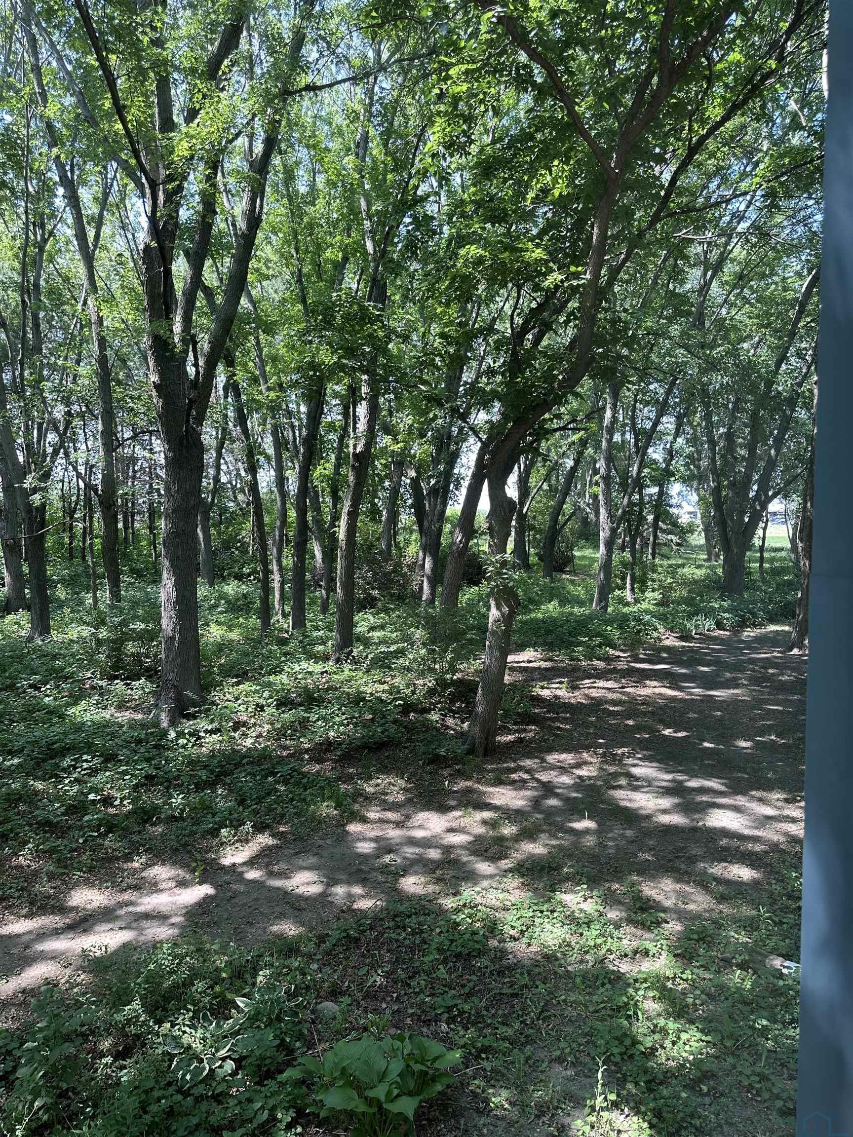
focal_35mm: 24
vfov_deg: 71.6
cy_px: 568
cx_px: 426
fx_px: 789
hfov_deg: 56.8
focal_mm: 6.86
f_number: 1.78
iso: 80
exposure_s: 1/204
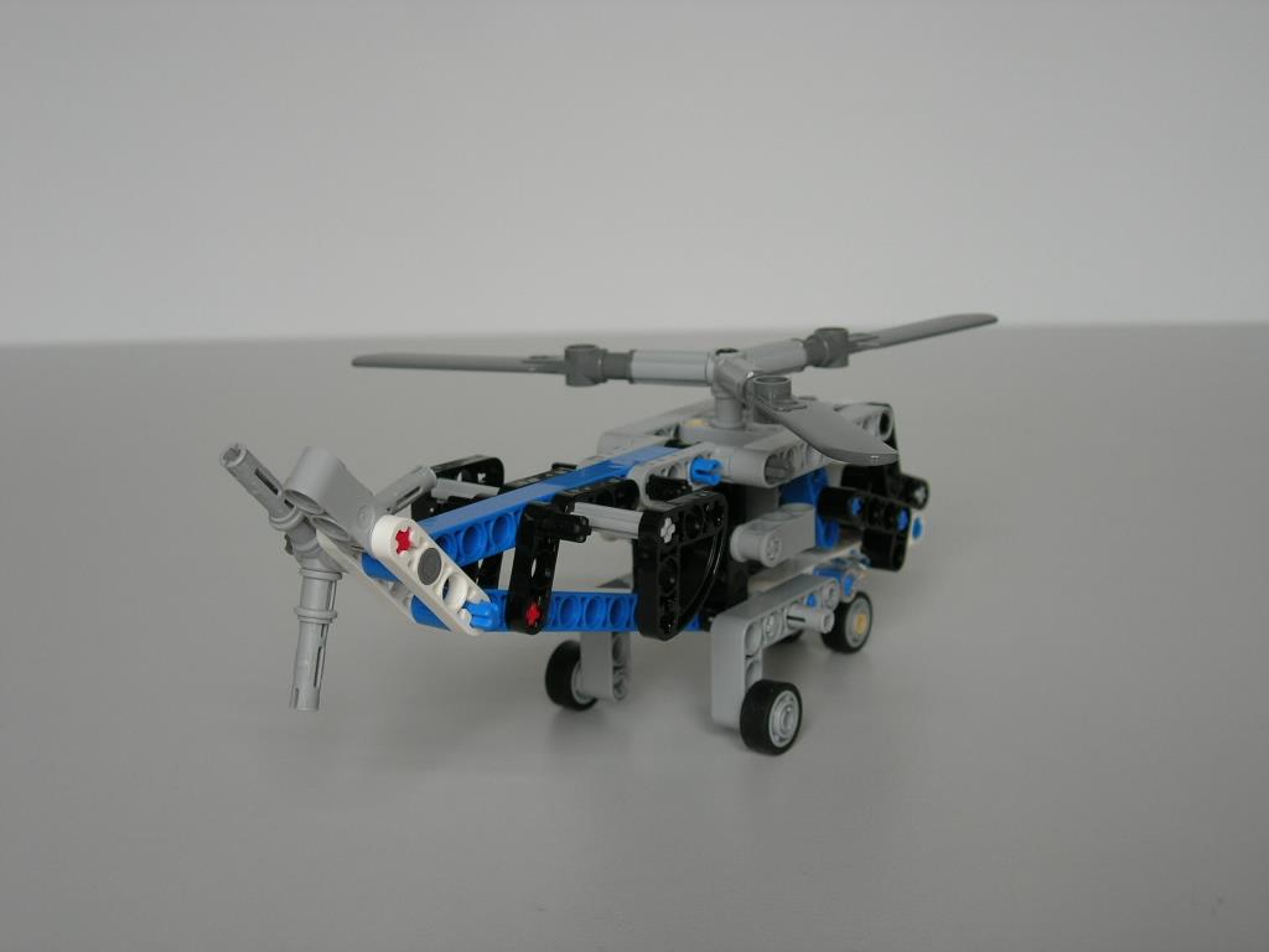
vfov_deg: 28.6
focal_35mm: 51
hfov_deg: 37.5
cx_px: 634
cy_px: 476
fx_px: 1870
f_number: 3.2
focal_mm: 10.6
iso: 64
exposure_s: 1/14.6
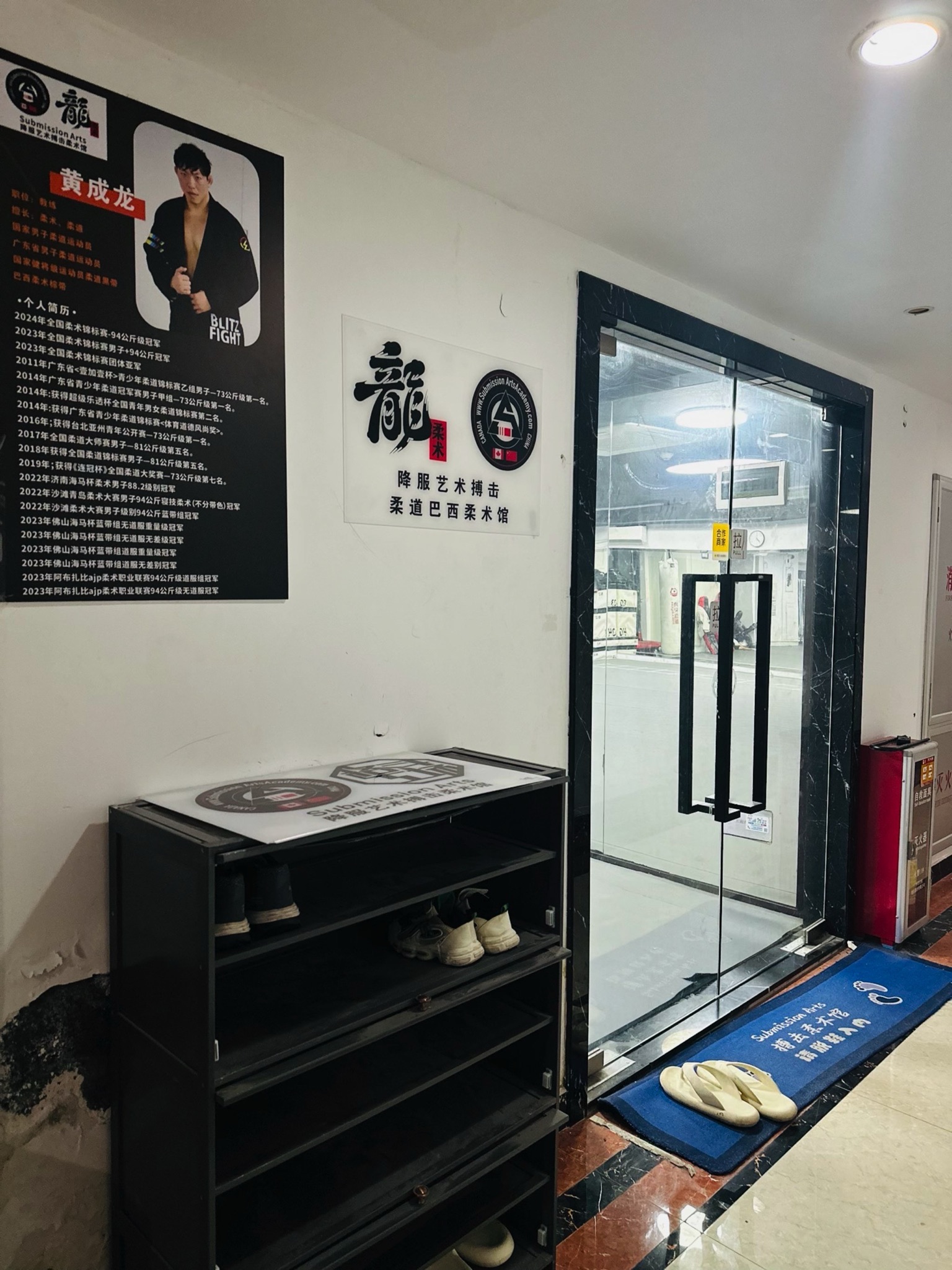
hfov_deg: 56.8
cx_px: 476
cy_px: 635
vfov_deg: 71.6
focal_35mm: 24
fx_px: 880
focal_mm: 6.86
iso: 250
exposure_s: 1/61
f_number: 1.78
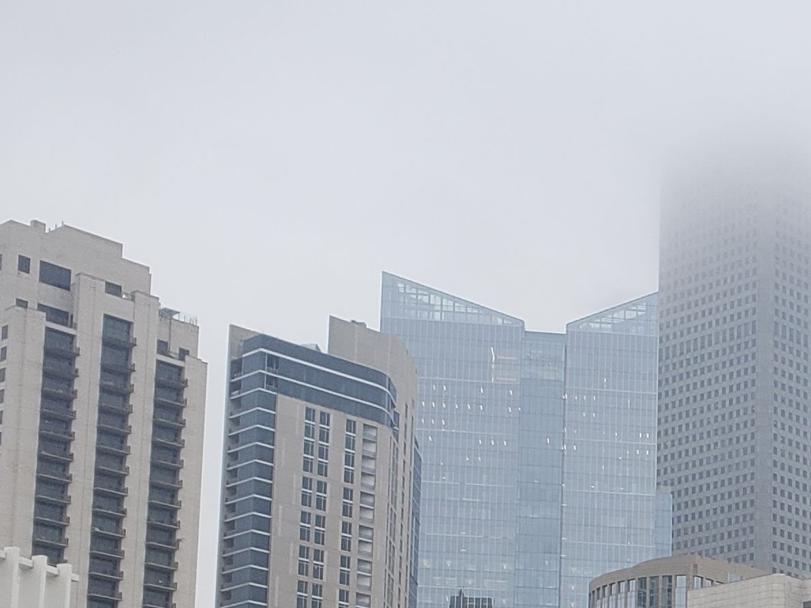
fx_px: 2061
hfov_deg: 20.3
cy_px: 835
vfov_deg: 15.8
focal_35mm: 88
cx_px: 1063
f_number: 2.4
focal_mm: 4.3
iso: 50
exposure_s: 1/207
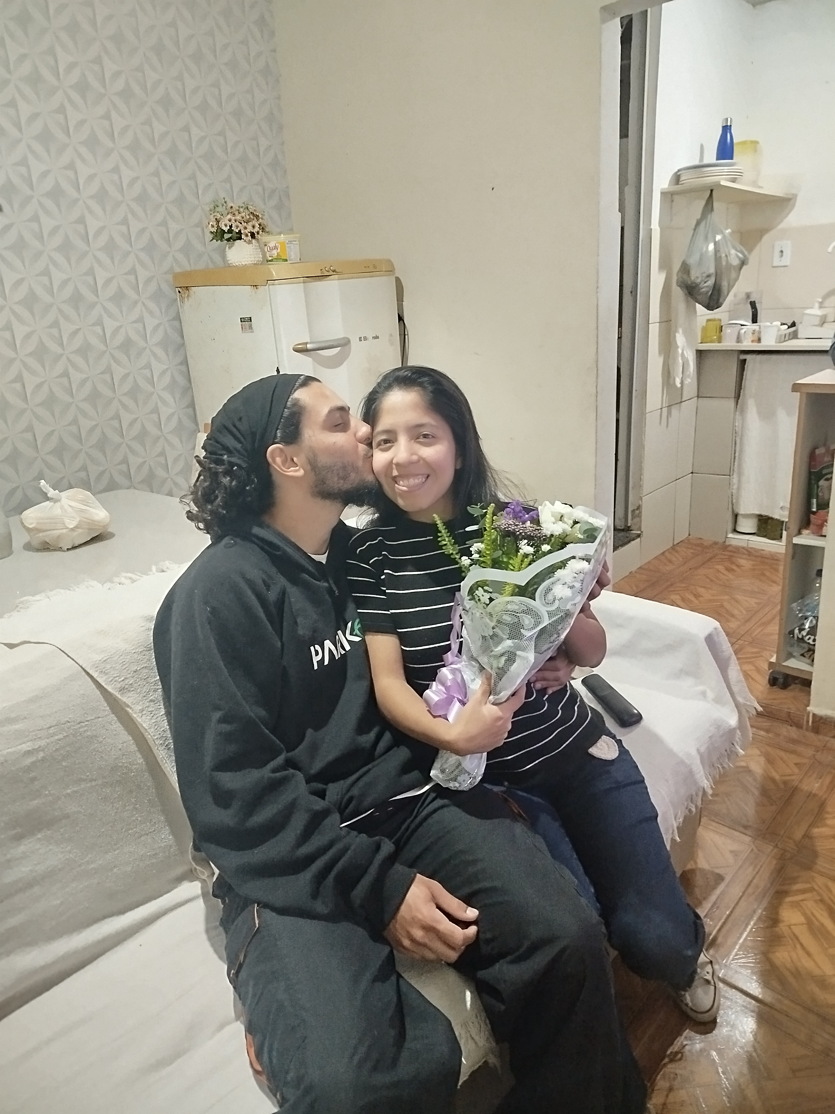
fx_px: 772
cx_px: 418
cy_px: 557
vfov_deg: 71.6
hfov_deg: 56.8
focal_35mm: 24
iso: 1600
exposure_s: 1/17
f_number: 1.7
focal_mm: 5.31
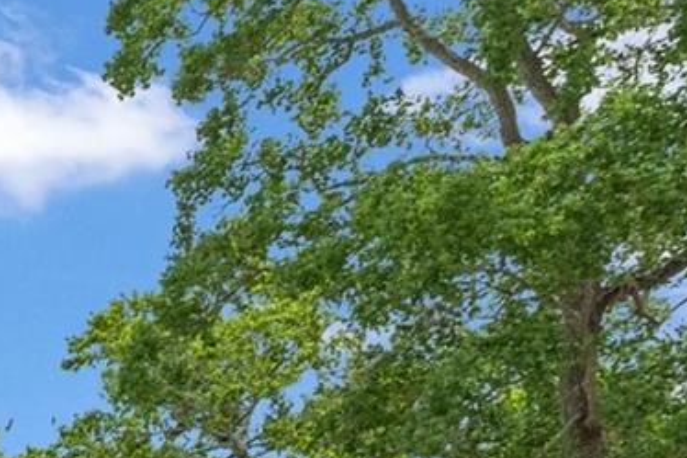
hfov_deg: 18.0
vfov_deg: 15.0
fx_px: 1469
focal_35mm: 77
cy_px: 863
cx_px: -687
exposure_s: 1/500
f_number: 8
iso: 320
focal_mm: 12
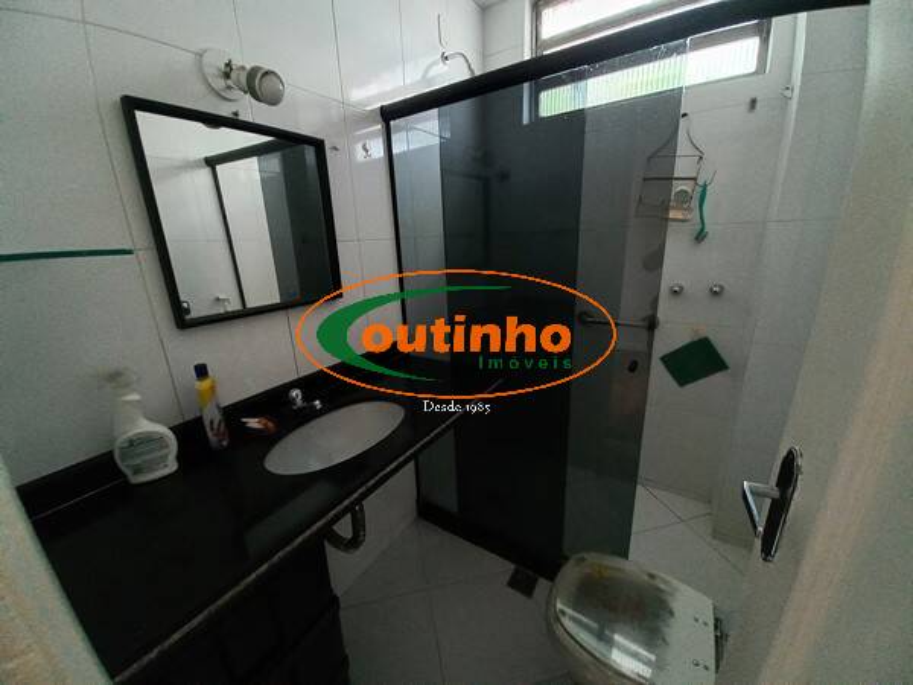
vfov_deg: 89.9
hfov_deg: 106.2
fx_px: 343
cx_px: 456
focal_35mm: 13
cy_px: 342
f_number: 2.2
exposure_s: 1/15
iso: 250
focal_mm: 1.42
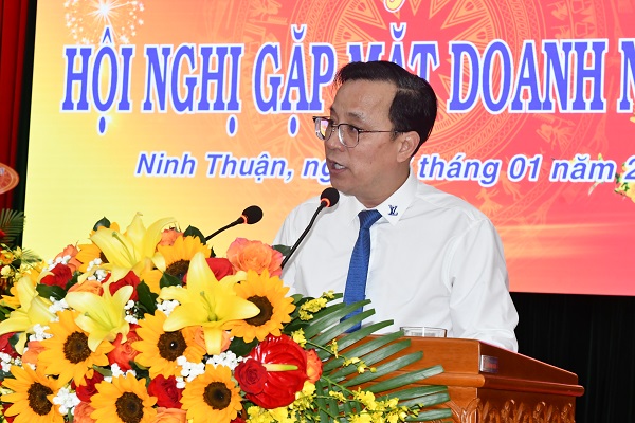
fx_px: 1482
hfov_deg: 24.2
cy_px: 212
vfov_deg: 16.3
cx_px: 318
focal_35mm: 84
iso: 3600
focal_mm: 56
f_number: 8
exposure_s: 1/100
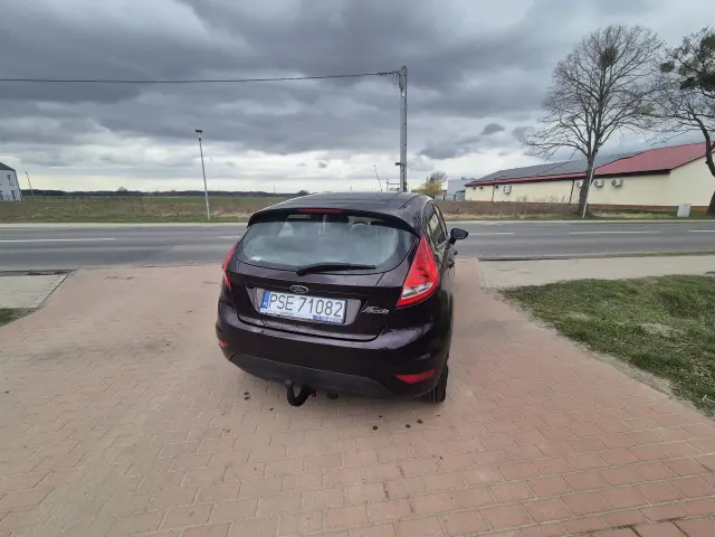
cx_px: 358
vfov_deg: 89.9
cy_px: 268
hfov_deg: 106.2
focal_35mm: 13
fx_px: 269
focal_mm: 2.2
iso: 50
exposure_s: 1/838
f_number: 2.2
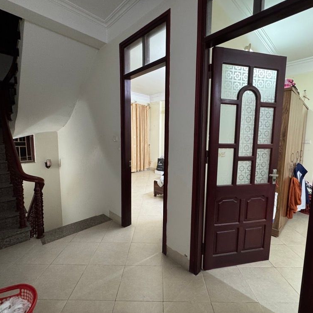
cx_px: 160
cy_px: 158
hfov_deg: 84.0
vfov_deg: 84.0
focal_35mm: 17
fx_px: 174
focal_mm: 2.22
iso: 500
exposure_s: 1/50
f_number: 2.2
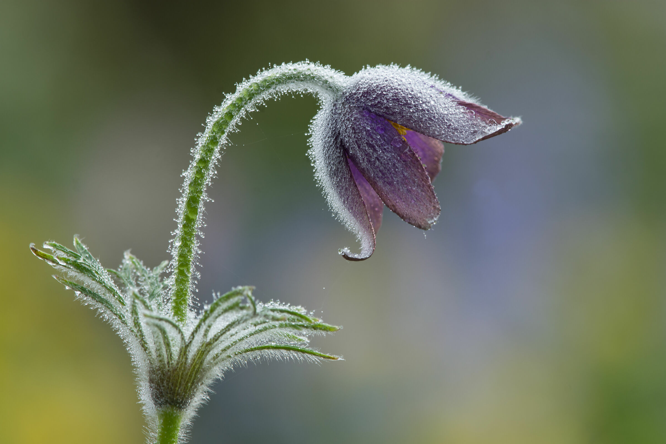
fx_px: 8324
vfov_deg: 3.1
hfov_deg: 4.6
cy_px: 222
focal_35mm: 450
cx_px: 333
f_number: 10
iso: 200
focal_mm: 300
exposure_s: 1/40
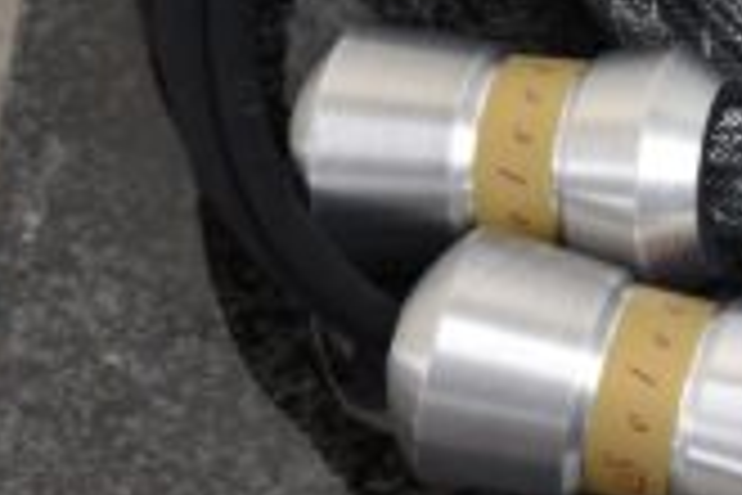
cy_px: -207
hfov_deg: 7.7
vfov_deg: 5.2
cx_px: 1084
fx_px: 5400
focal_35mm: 262
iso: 450
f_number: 4.5
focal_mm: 48
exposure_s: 1/60
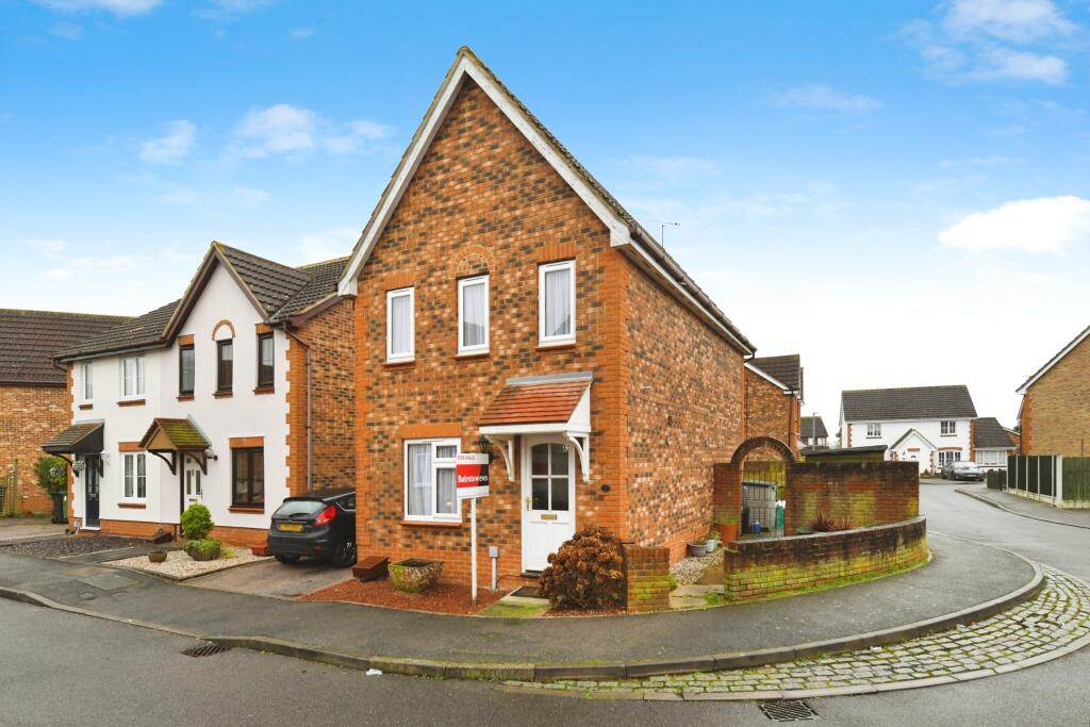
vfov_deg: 77.3
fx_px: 454
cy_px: 364
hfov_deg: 100.4
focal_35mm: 15
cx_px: 545
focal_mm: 15
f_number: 8
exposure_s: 1/400
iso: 800
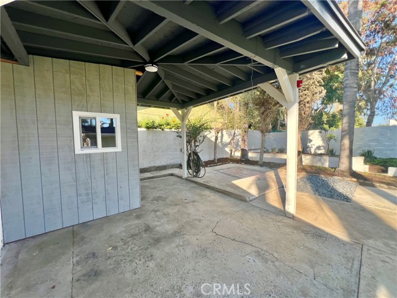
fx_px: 149
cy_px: 149
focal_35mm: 13
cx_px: 198
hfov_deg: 106.2
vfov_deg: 89.9
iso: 32
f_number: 1.8
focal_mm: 1.57
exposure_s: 1/337
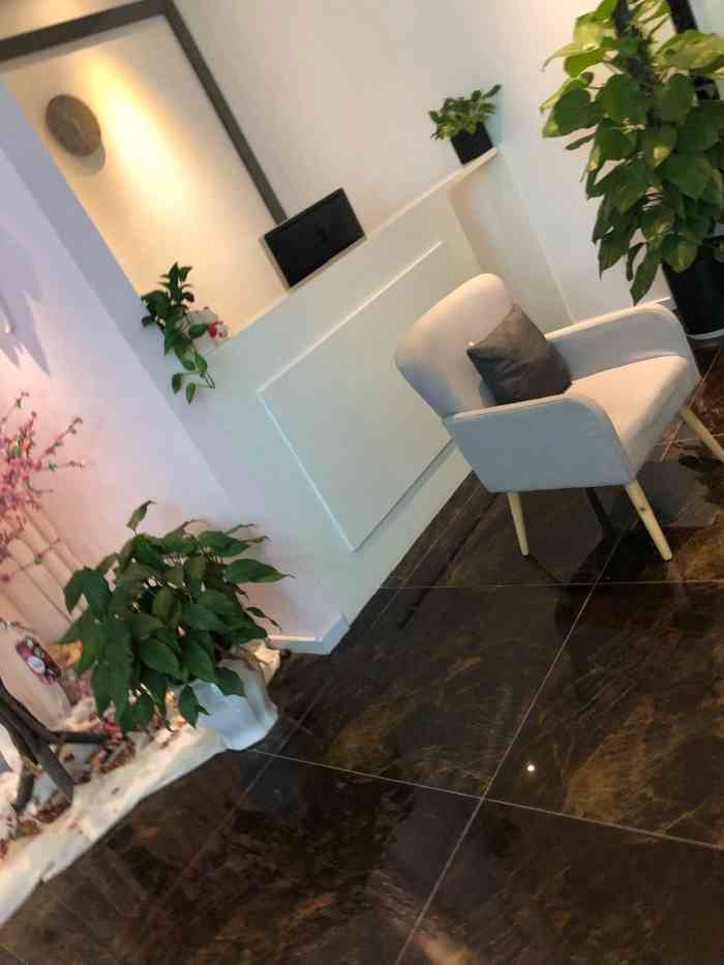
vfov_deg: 63.4
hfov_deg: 49.8
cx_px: 362
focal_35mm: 28
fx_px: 781
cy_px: 482
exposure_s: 1/15
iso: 100
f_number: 1.8
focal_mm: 4
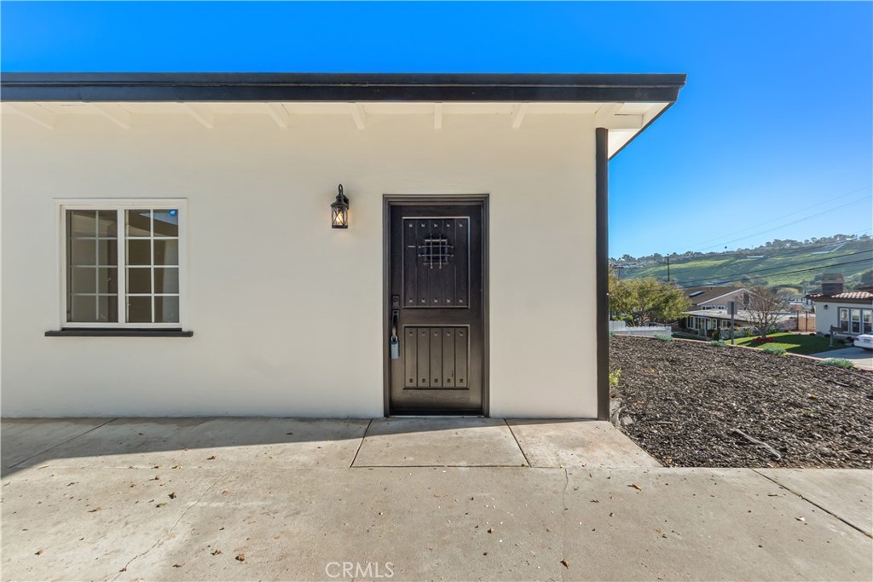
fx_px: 364
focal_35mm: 15
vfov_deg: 77.3
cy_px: 291
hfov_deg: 100.4
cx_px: 436
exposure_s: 1/125
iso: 400
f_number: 8
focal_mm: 10
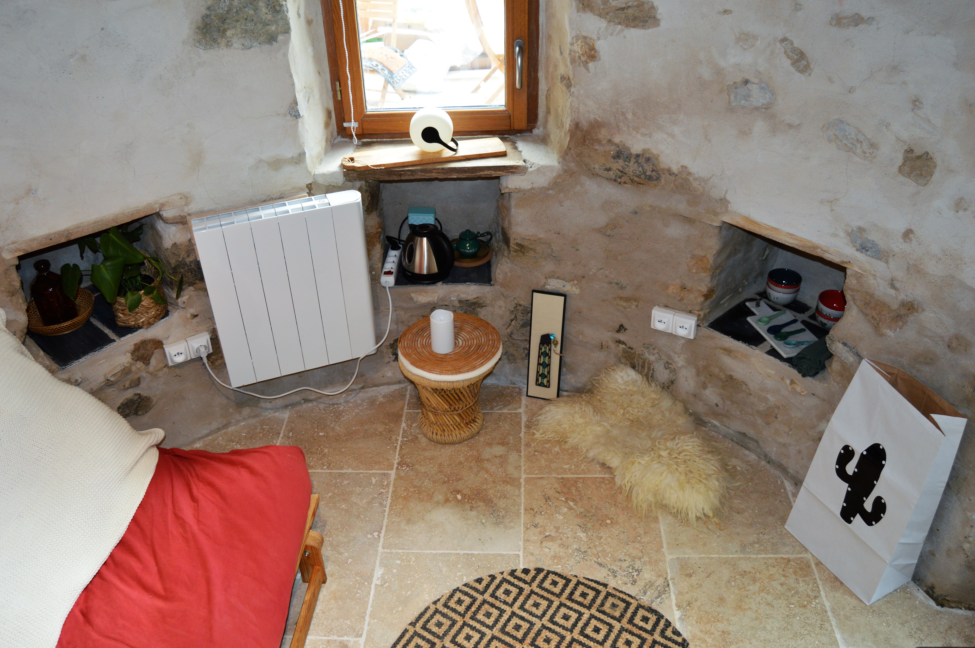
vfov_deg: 45.6
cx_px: 488
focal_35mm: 28
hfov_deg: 64.6
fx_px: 771
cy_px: 324
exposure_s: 1/100
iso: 400
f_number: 4
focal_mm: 19
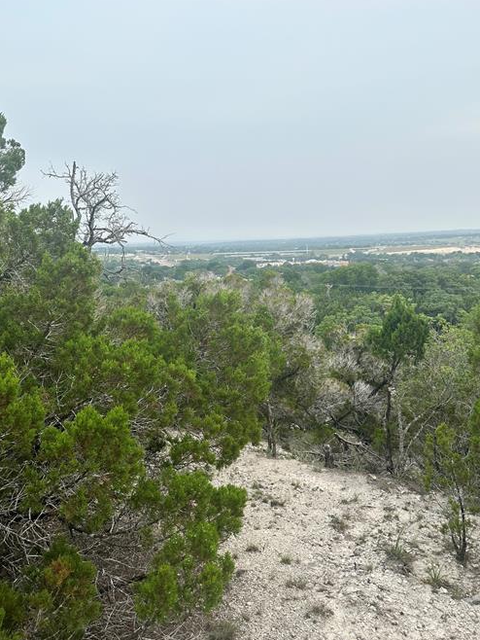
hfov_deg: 49.8
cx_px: 247
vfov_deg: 63.1
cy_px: 273
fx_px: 517
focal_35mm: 28
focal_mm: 6.86
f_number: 1.78
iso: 80
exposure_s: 1/791
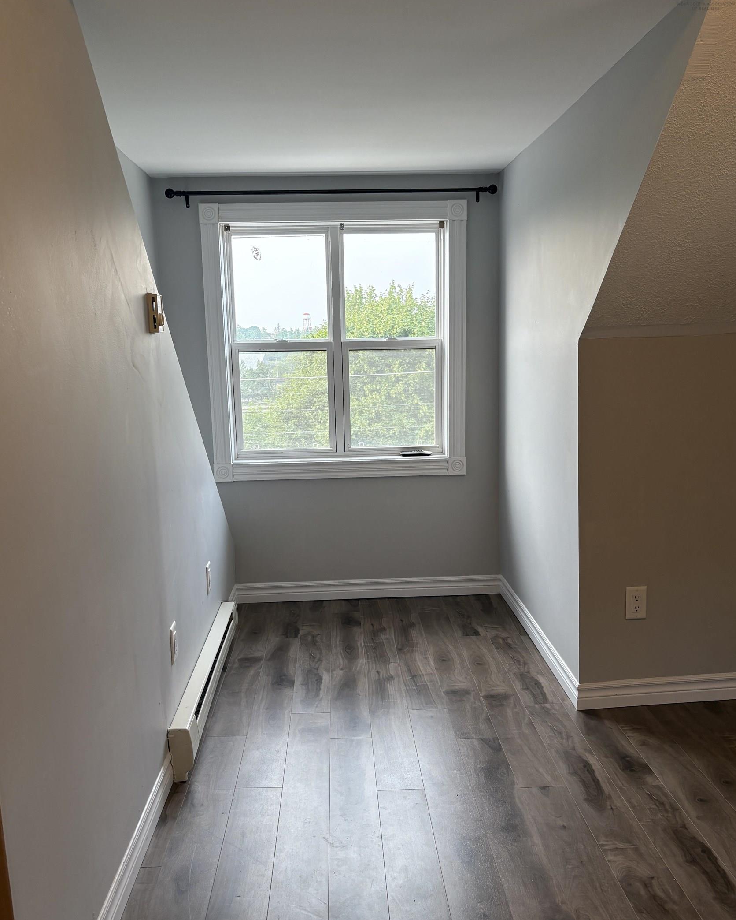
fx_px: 762
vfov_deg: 62.2
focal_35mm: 28
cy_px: 475
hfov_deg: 51.5
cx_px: 366
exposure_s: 1/152
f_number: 1.6
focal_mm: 5.96
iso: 100
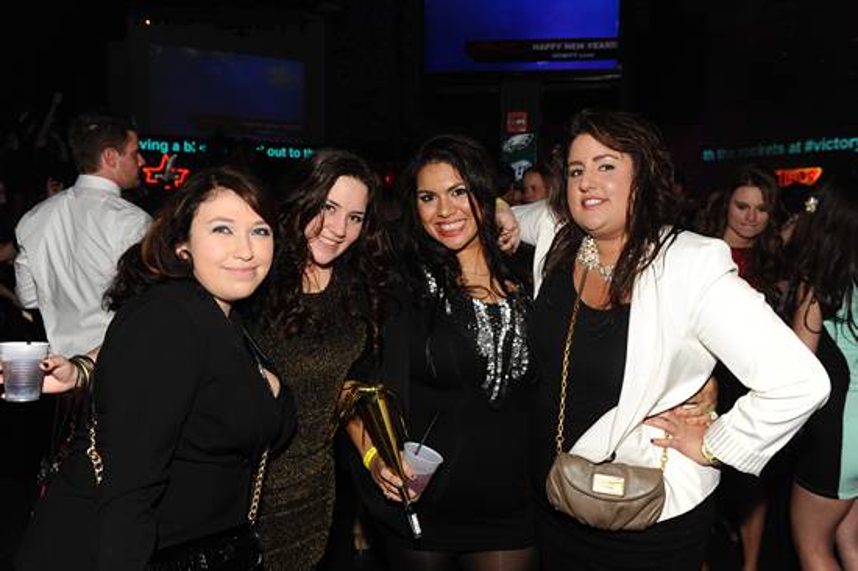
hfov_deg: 55.8
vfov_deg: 38.8
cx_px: 429
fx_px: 810
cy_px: 286
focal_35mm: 34
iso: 800
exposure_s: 1/250
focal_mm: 34
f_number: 5.6
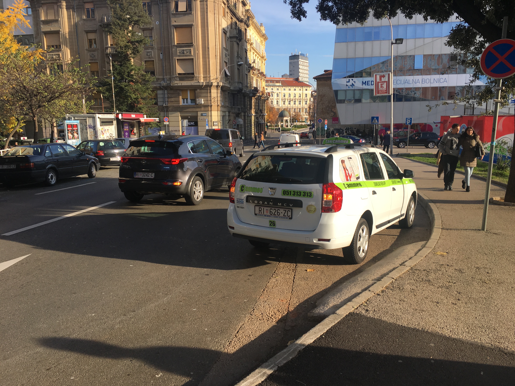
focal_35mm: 29
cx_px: 258
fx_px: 431
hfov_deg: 61.7
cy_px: 193
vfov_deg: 48.2
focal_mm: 4.15
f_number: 2.2
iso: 25
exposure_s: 1/641
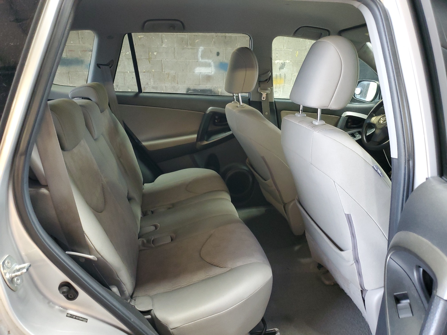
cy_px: 168
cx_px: 224
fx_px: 336
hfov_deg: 67.3
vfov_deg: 53.1
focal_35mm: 26
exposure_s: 1/60.2
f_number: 1.5
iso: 267
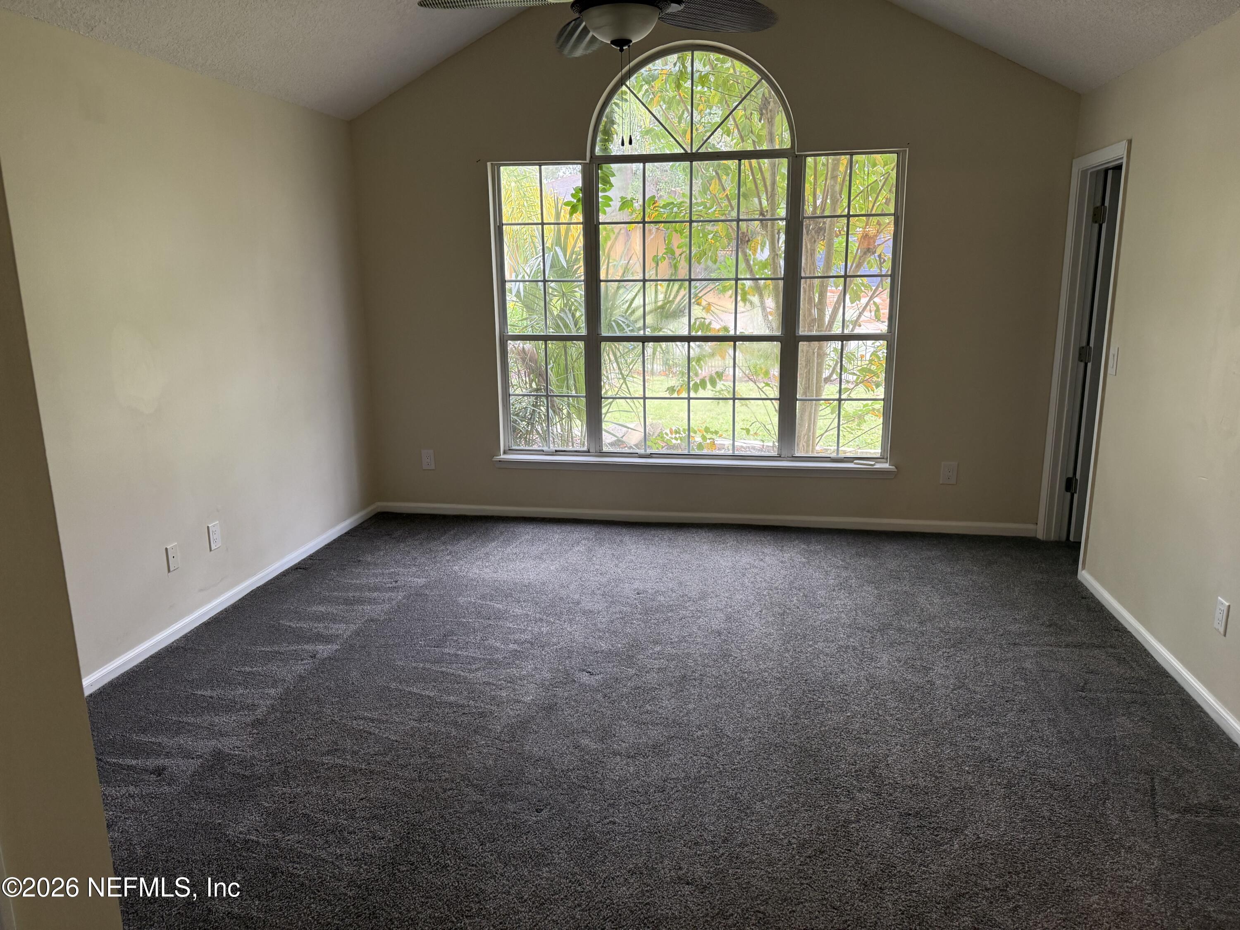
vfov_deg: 56.8
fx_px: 860
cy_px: 465
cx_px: 620
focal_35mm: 24
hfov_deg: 71.6
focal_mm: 6.76
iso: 200
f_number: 1.78
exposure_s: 1/102
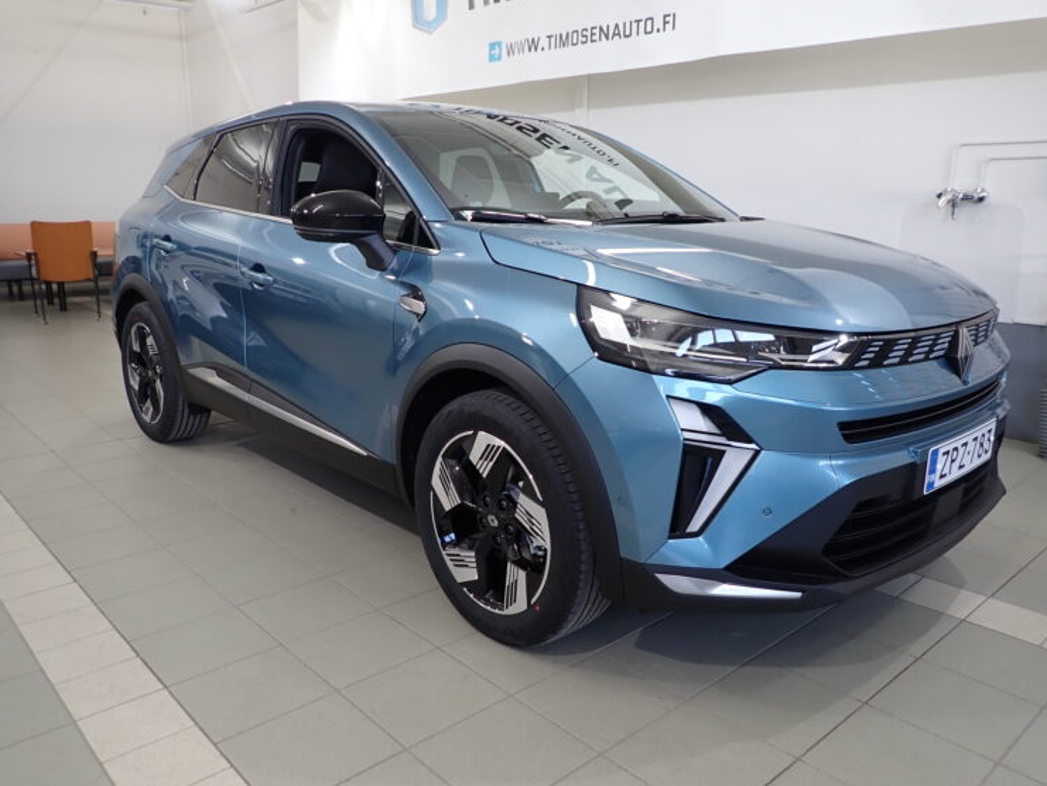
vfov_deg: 51.4
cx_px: 562
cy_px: 386
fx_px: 817
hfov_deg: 65.2
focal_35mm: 27
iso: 100
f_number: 2
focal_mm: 4.5
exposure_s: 1/60
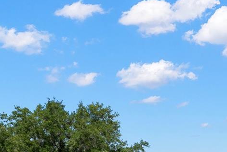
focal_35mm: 51
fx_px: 322
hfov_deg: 36.3
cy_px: 195
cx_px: 208
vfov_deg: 23.6
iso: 200
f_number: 8
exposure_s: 1/640
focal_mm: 15
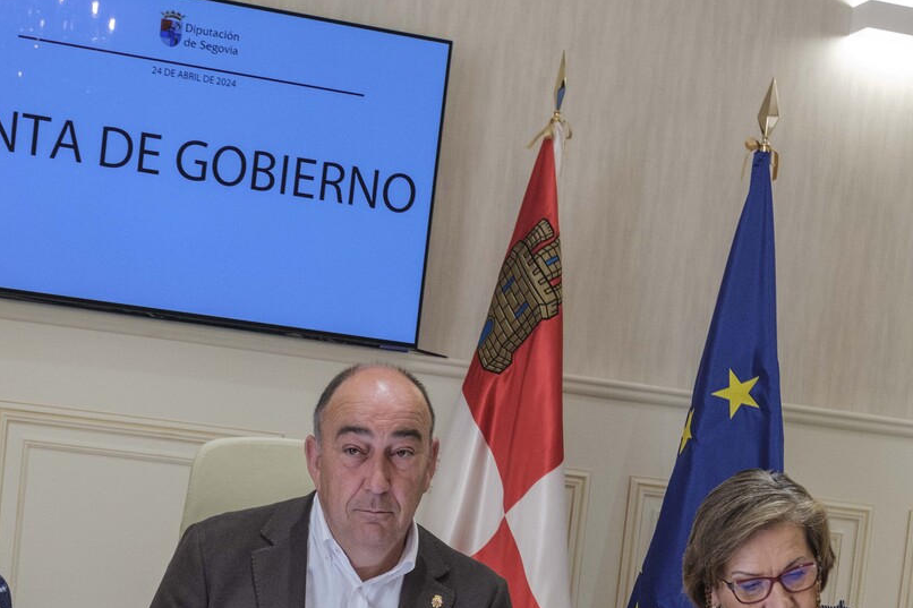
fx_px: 2054
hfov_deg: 24.8
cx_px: 233
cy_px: 702
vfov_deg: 16.3
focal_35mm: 81
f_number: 5
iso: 1250
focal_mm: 22.9
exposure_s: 1/160
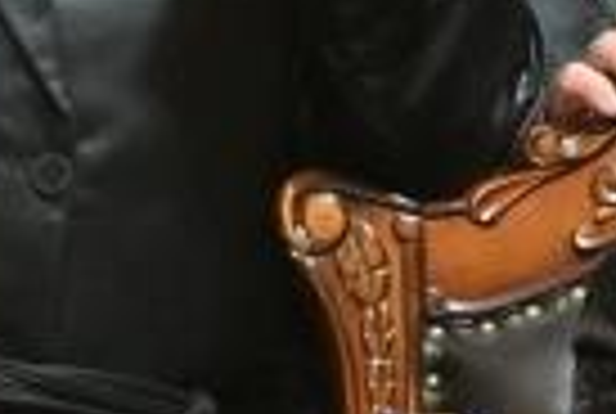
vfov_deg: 0.6
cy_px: -4
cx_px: 1299
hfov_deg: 0.9
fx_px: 38344
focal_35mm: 2236
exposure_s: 1/160
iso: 640
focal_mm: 200
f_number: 2.8
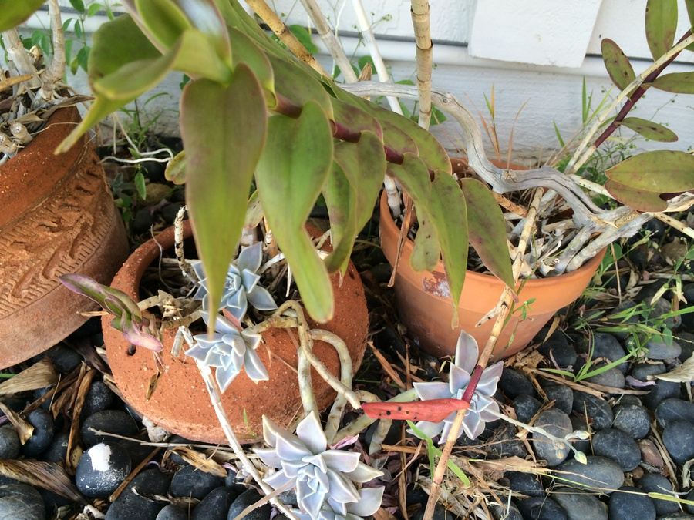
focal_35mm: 30
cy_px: 260
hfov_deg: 60.0
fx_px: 601
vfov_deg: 46.8
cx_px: 347
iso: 50
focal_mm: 4.12
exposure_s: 1/120
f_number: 2.2
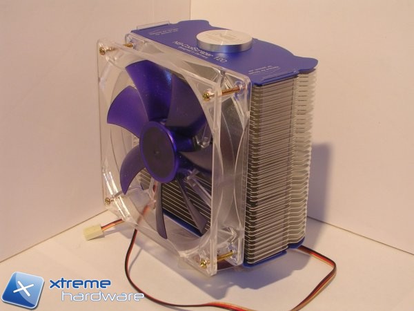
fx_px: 909
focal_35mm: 76
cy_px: 156
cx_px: 207
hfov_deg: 25.7
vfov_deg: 19.4
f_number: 3.9
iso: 50
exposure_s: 1/30
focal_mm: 11.5
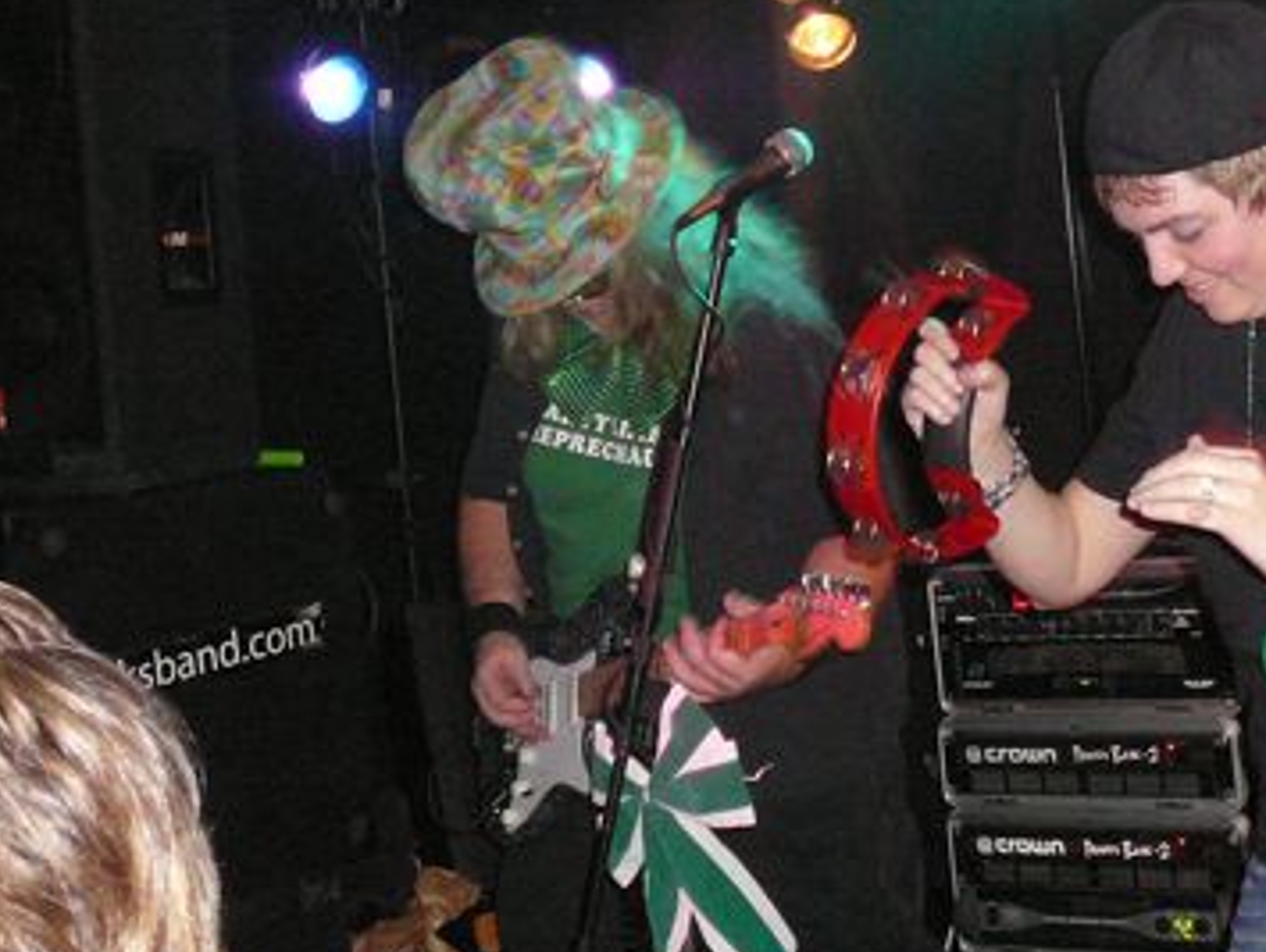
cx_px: 991
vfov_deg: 22.5
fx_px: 2380
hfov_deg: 29.2
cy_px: 287
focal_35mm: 65
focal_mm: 5.2
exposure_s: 1/30
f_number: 2.8
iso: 400
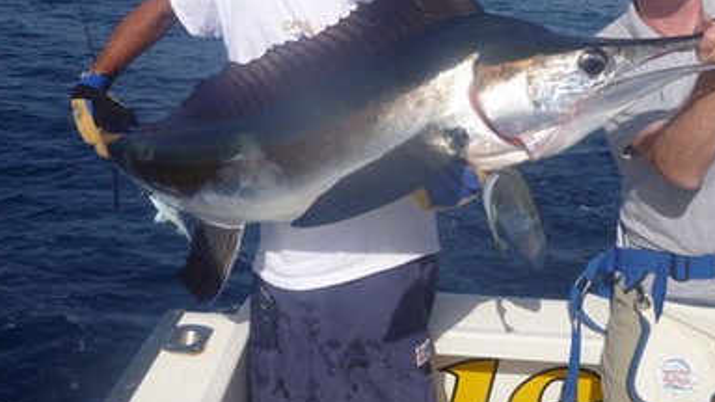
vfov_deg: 23.7
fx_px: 948
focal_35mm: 50
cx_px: 415
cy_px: 93
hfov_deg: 41.2
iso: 100
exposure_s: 1/1300
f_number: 3.3
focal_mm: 4.9
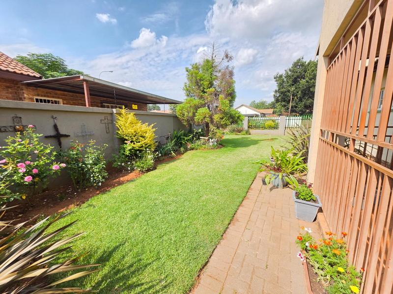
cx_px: 196
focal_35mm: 13
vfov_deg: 89.9
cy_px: 147
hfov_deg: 106.2
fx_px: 148
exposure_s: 1/612
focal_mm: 2.2
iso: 40
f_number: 1.9
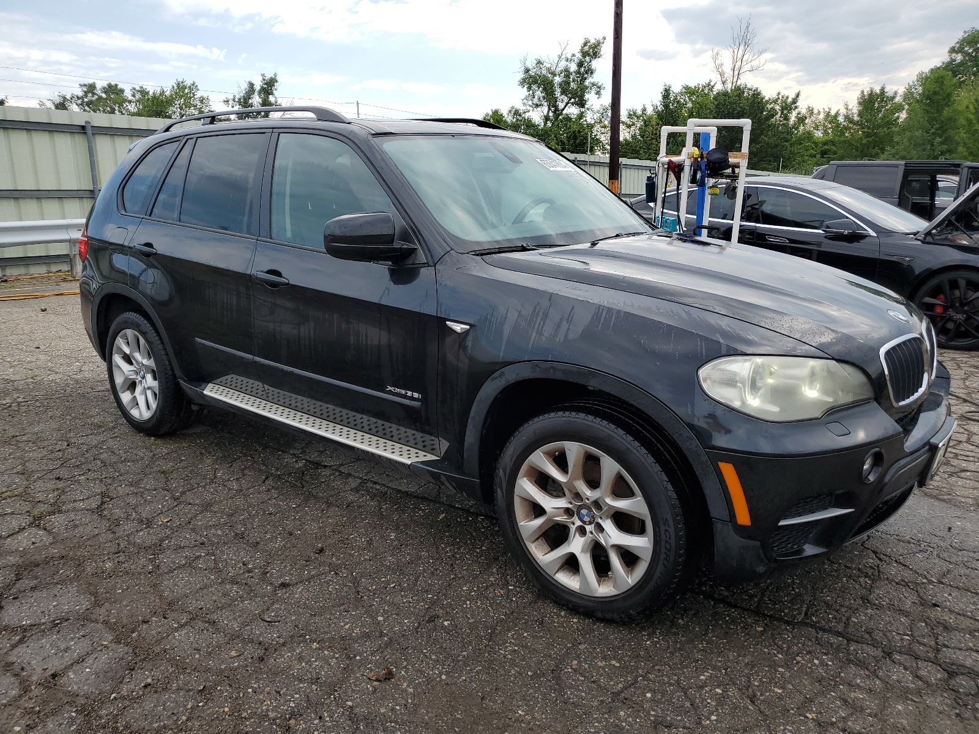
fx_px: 735
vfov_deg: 53.1
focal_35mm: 26
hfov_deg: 67.3
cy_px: 367
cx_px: 490
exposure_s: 1/1111
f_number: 1.5
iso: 50
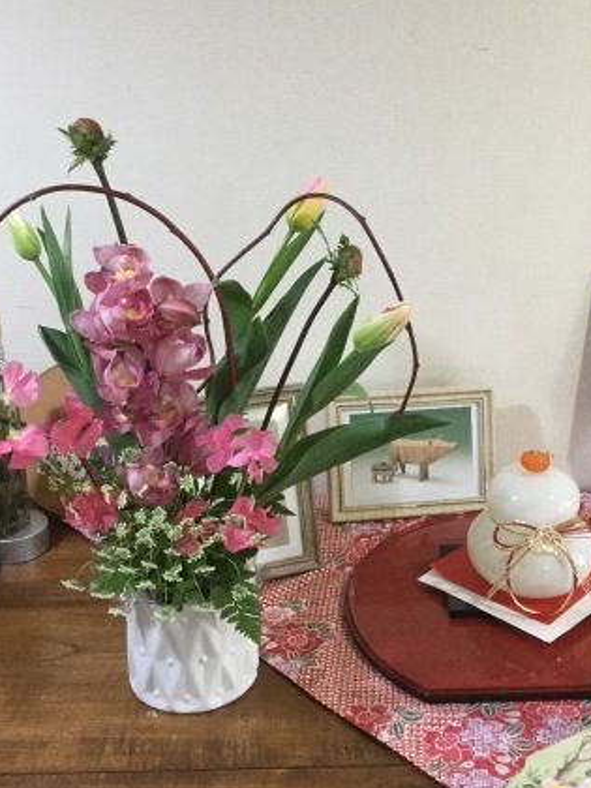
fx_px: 1070
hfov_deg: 30.7
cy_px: 292
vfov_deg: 40.1
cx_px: 371
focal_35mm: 47
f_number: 2.4
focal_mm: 3.3
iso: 200
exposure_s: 1/30
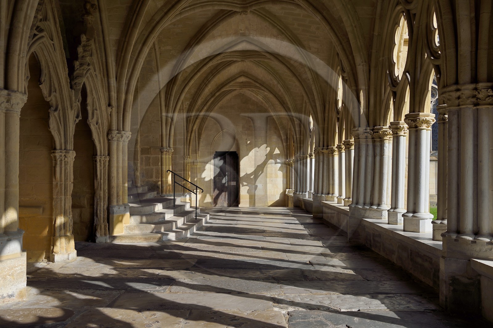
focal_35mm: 34
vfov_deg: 38.8
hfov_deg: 55.8
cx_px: 246
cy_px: 164
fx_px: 465
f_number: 9
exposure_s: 1/250
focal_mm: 34
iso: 200
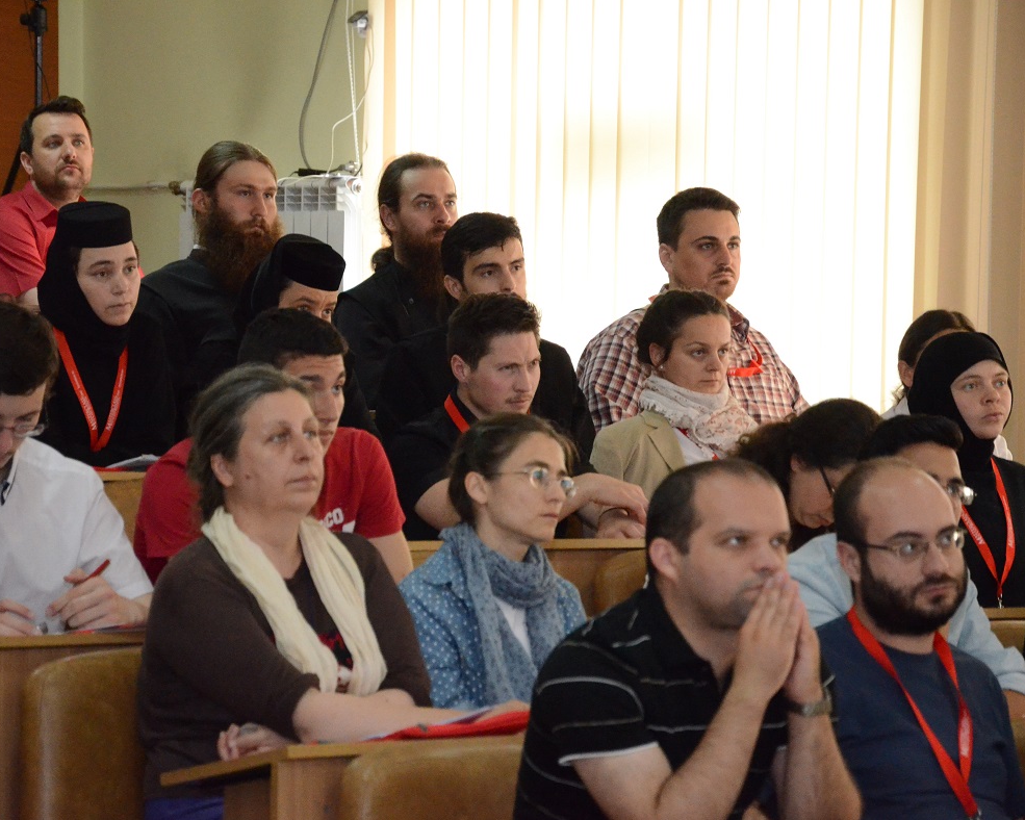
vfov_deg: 8.6
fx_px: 5447
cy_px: 411
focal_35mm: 180
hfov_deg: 10.7
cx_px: 486
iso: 5000
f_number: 5.6
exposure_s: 1/100
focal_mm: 105
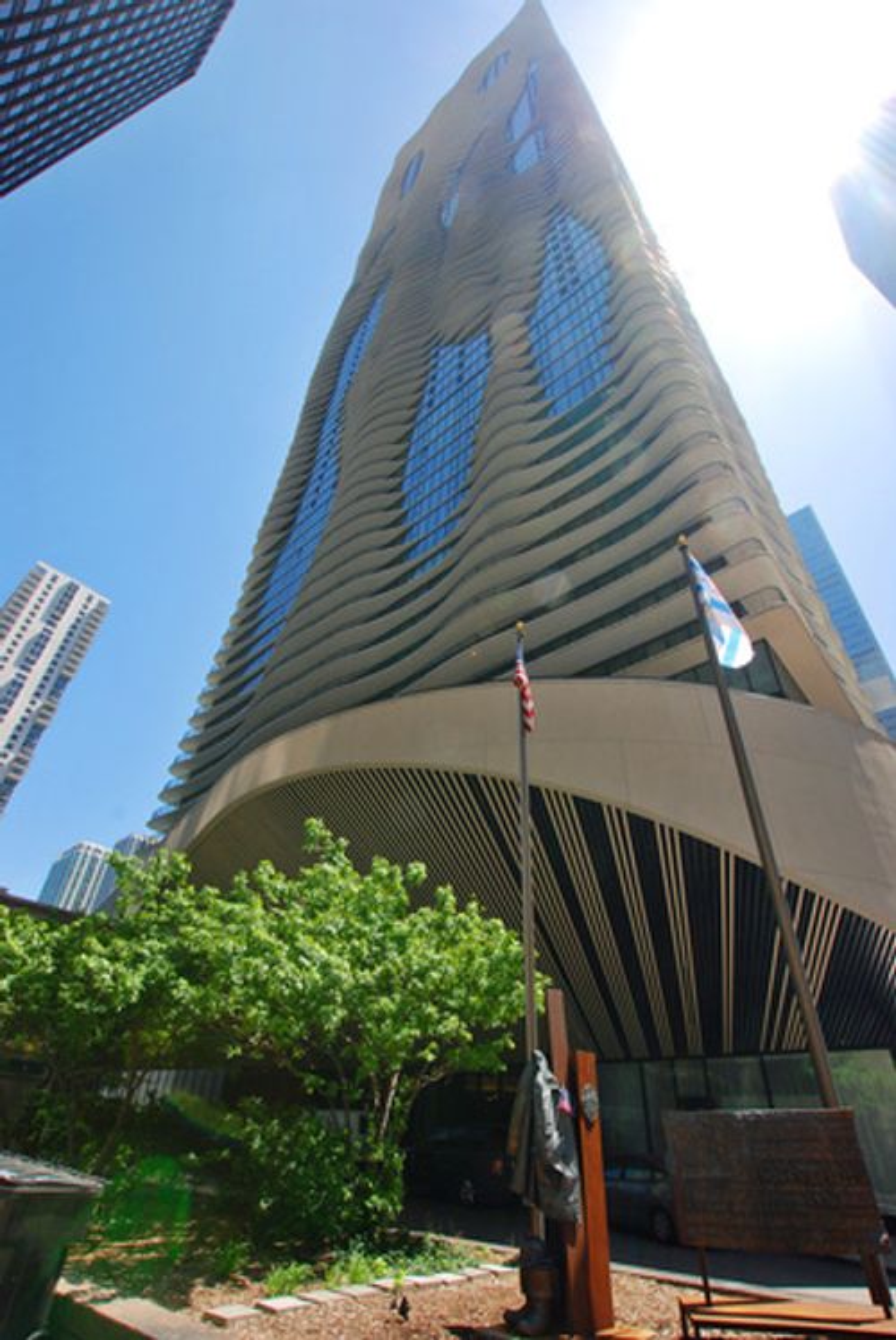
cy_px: 670
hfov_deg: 77.4
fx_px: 559
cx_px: 448
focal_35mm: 15
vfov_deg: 100.3
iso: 200
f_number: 11
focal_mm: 10
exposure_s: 1/200
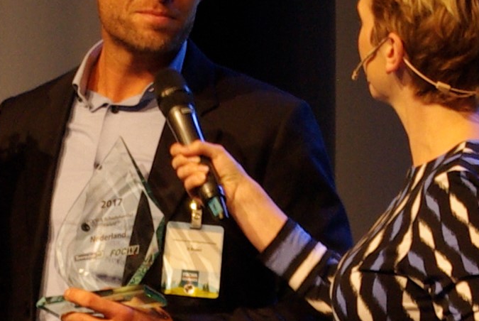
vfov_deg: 6.6
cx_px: 145
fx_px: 2775
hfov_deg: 9.9
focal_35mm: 208
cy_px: 229
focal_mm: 55
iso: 400
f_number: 5.6
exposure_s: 1/20
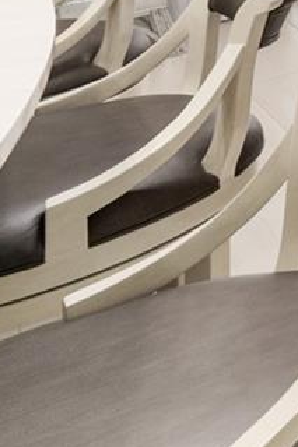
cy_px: -277
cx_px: 1063
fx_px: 870
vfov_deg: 22.1
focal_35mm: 70
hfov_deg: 9.4
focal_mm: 14
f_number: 8
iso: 500
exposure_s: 1/30
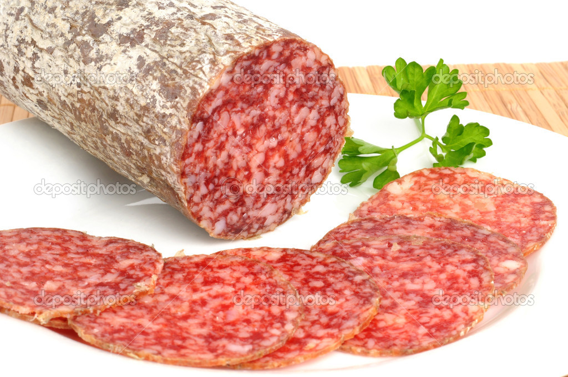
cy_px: 188
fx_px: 1418
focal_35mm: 90
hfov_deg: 22.6
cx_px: 284
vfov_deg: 15.1
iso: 200
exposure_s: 1/160
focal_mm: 60
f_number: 29
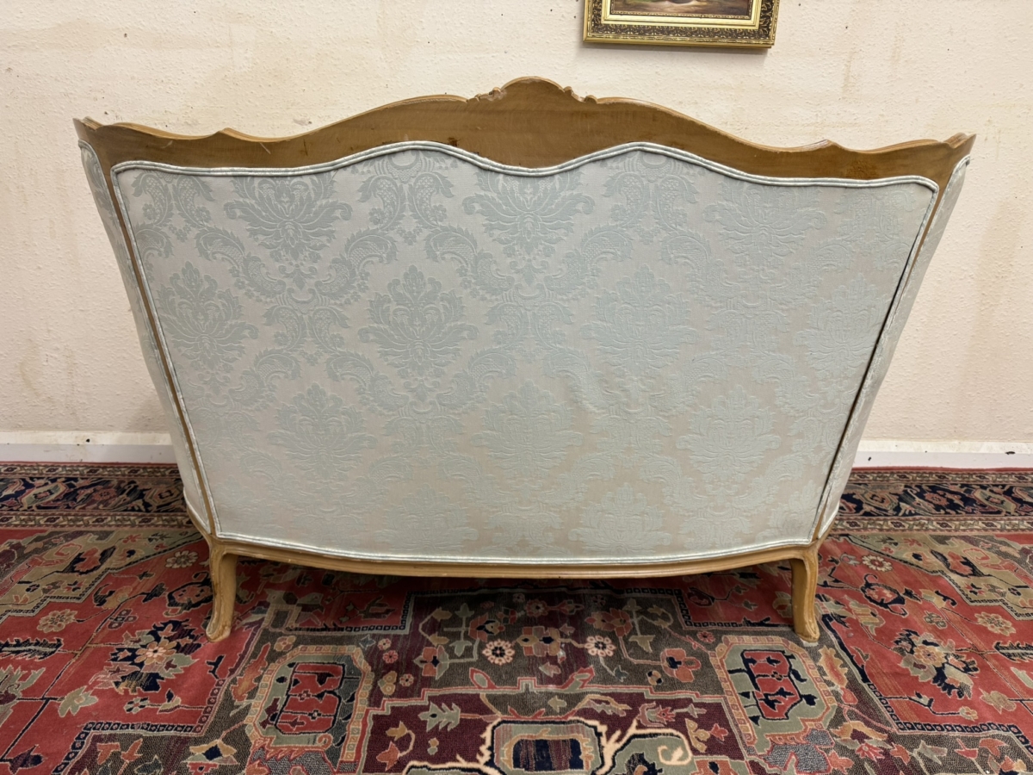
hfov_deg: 71.6
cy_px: 388
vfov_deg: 56.8
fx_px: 716
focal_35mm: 24
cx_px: 516
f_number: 1.78
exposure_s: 1/50
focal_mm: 6.76
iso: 100
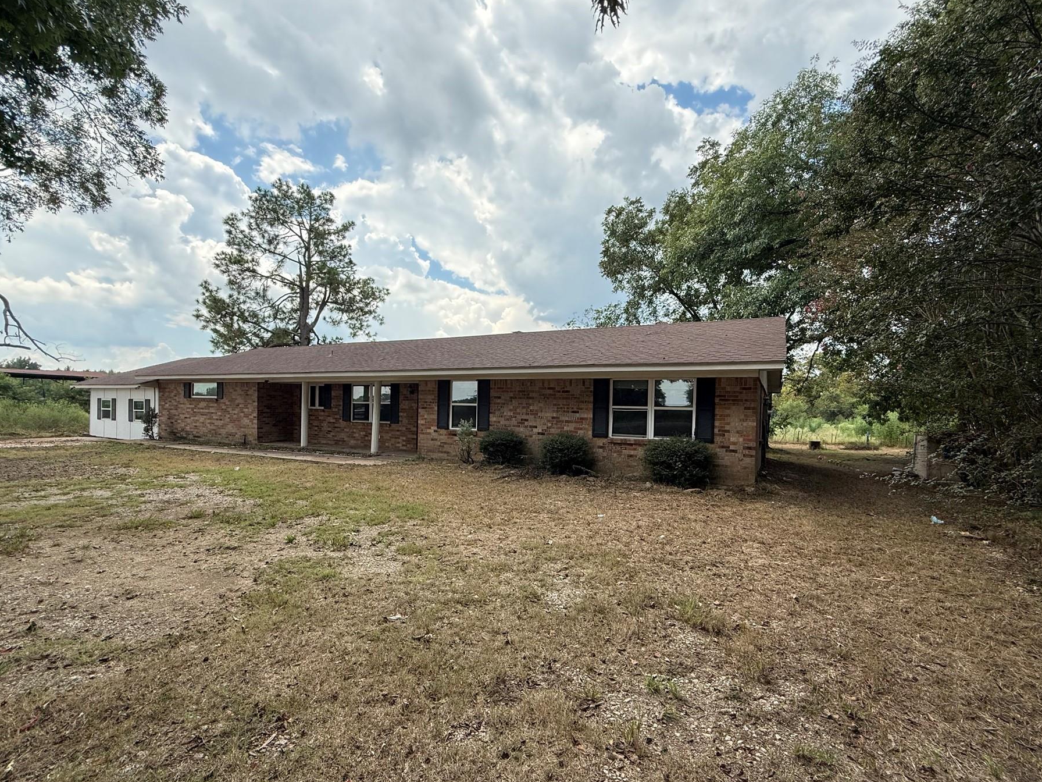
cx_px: 529
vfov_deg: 78.0
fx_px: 482
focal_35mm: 16
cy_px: 414
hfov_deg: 94.5
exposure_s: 1/942
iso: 64
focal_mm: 2.22
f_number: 2.2
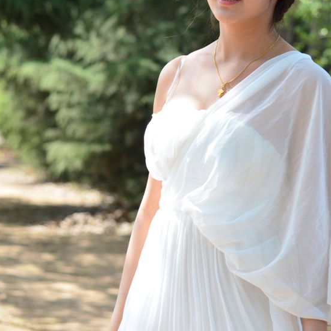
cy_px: 129
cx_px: 199
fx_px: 2510
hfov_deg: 7.5
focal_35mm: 232
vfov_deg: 7.5
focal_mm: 98
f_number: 5.6
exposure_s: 1/1250
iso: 1250
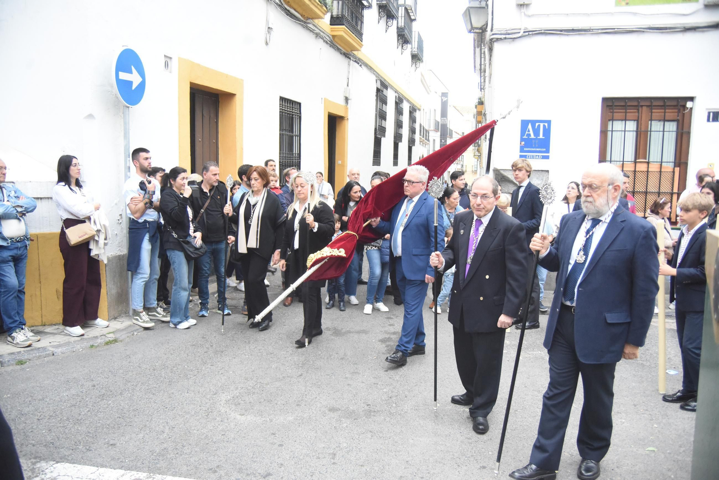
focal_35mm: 29
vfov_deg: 45.0
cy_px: 240
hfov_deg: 63.6
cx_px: 360
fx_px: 579
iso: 5000
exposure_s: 1/320
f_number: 6.3
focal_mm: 29
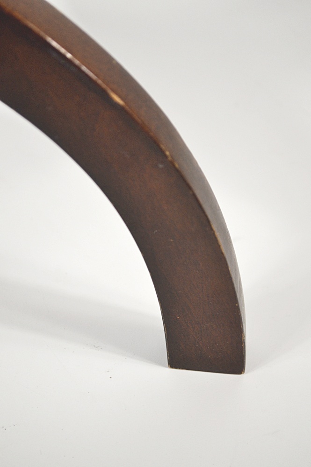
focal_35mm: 72
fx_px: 935
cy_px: 234
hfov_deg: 18.9
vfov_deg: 28.1
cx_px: 156
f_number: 5.3
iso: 400
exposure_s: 1/50
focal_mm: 48
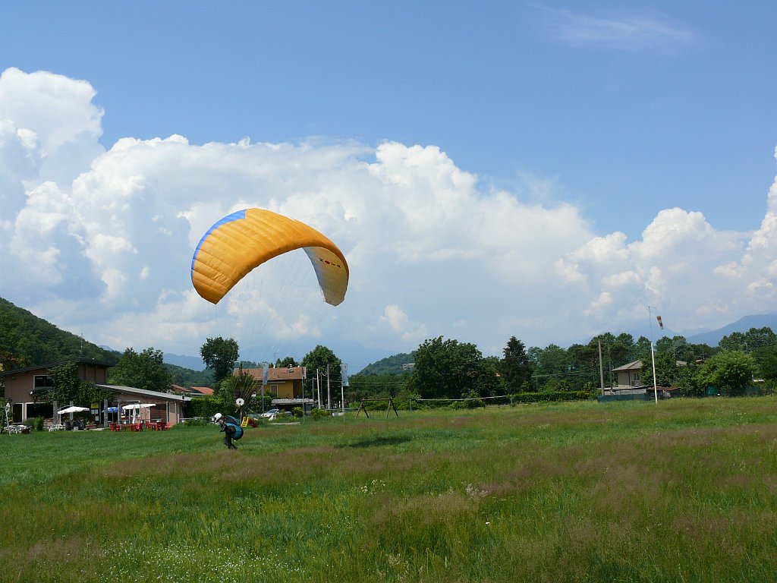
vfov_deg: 40.7
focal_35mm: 35
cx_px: 388
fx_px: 786
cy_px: 292
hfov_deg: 52.6
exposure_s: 1/500
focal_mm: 7.4
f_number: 6.3
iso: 100
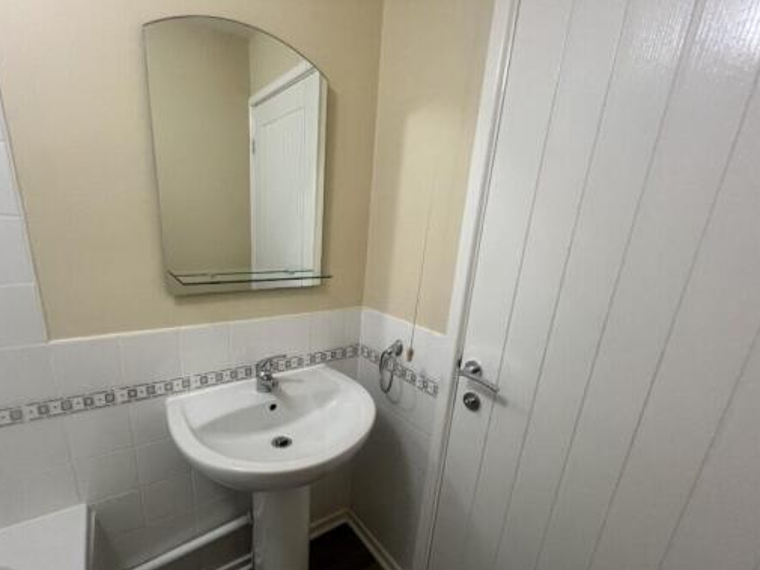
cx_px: 336
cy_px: 327
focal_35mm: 15
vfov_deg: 81.2
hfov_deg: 97.7
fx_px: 329
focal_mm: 1.57
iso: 160
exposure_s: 1/50
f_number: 1.8
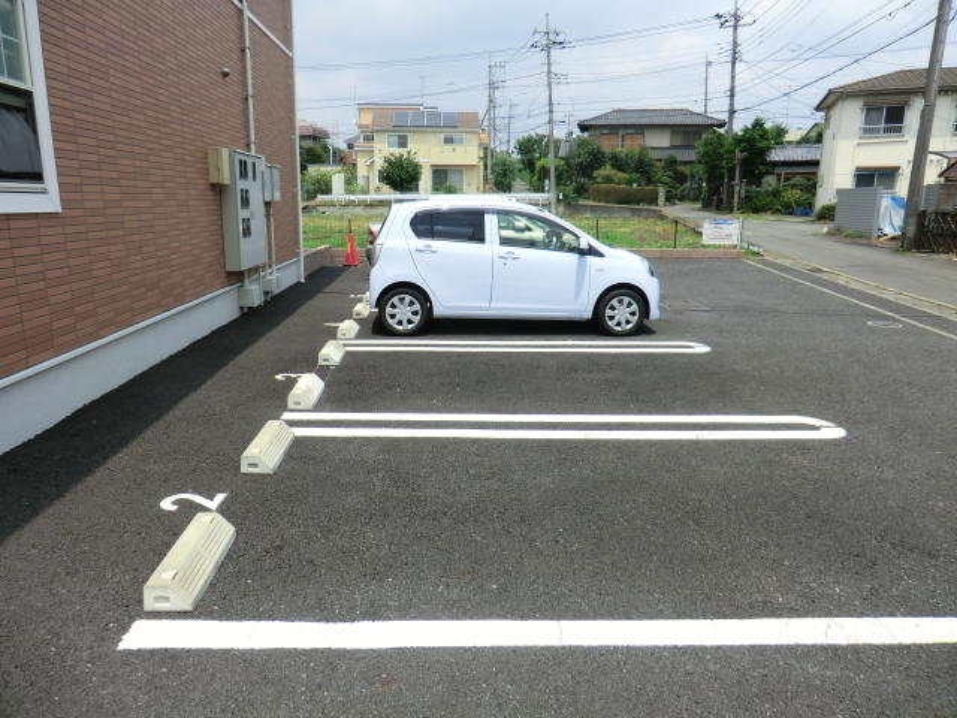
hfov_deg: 71.6
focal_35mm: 24
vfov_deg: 56.8
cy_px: 359
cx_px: 478
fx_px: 664
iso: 80
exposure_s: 1/200
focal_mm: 4.3
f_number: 7.5
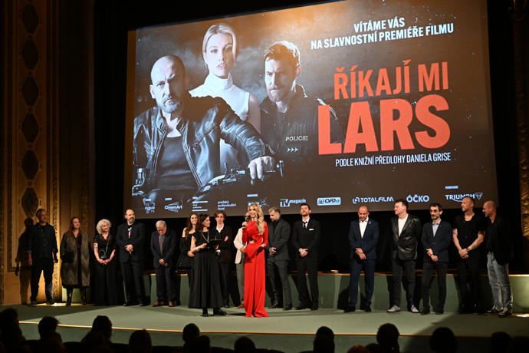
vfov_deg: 26.0
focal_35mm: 52
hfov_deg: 38.2
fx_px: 764
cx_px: 264
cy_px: 176
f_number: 2.8
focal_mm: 52
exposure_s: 1/160
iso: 3200
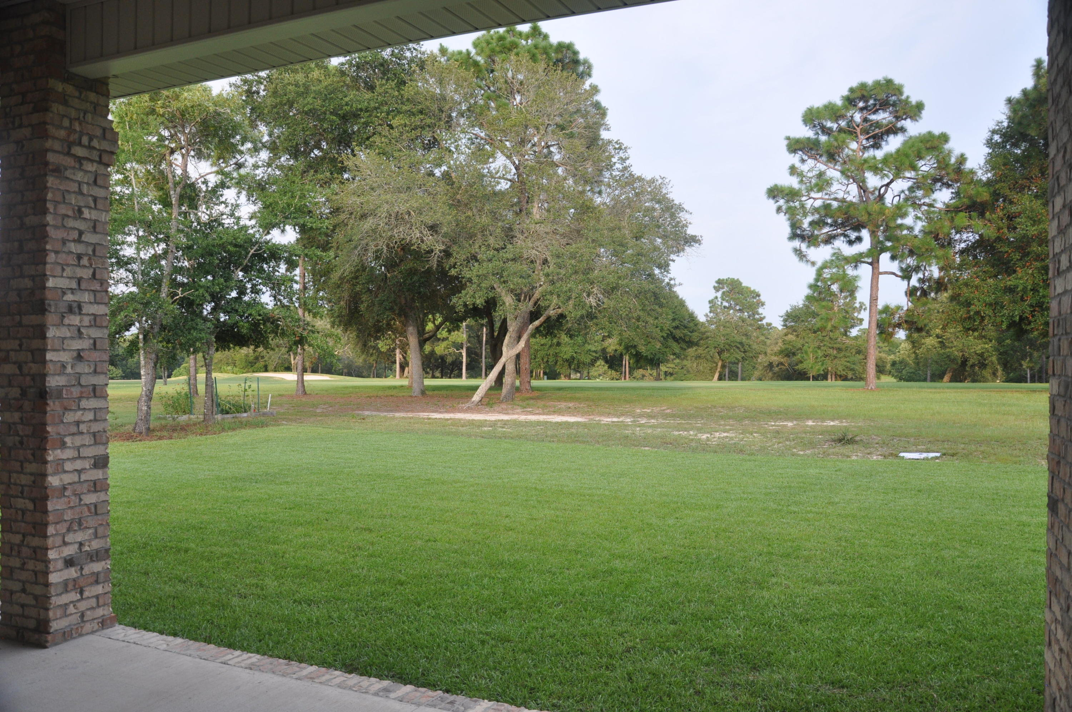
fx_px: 803
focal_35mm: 27
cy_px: 356
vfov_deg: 47.8
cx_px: 536
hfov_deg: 67.4
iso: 400
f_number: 5
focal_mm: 18
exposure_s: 1/100
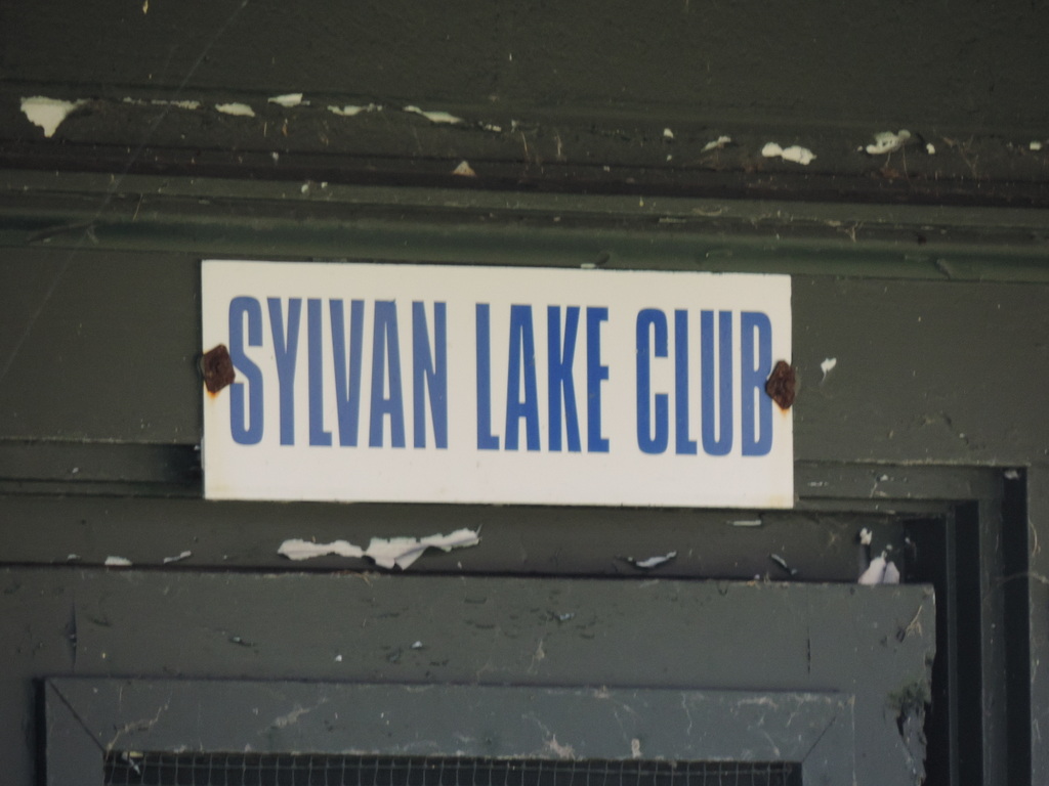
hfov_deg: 2.5
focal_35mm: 800
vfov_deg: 1.9
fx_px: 24243
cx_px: 524
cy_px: 393
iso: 400
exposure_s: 1/160
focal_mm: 142.6
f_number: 5.2
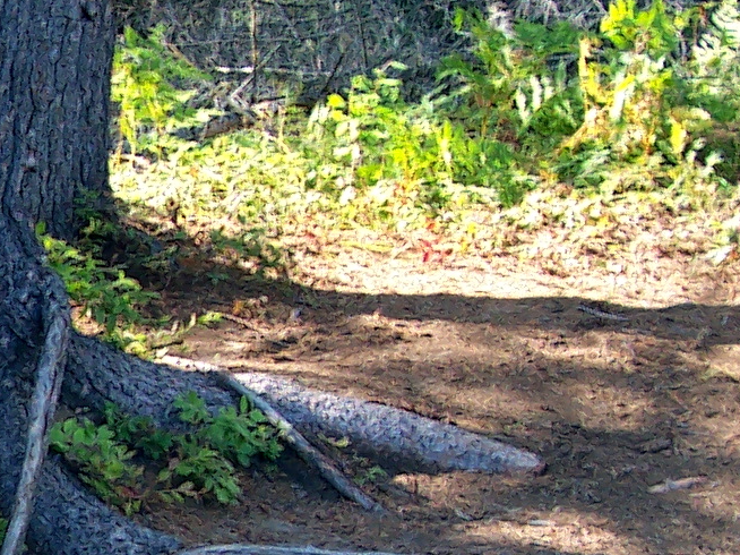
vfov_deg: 12.8
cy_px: 476
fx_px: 2457
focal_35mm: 115
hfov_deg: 16.3
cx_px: -203
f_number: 2.8
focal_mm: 5.6
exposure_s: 1/125
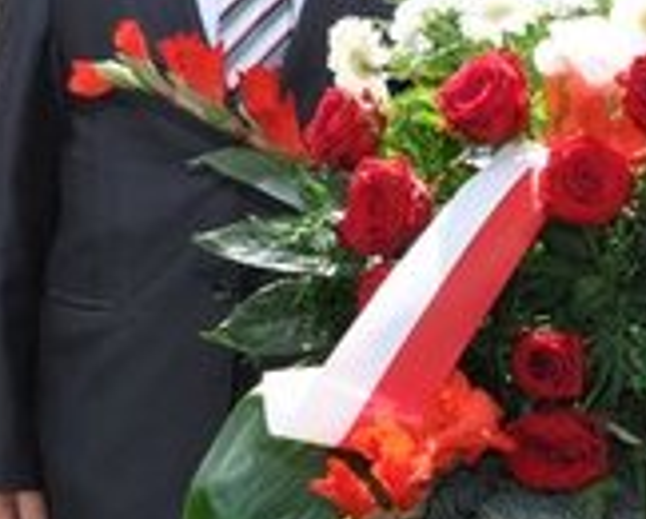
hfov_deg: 11.6
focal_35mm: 163
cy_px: 214
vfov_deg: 9.5
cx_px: 760
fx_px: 3118
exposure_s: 1/200
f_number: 8
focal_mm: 29
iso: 250
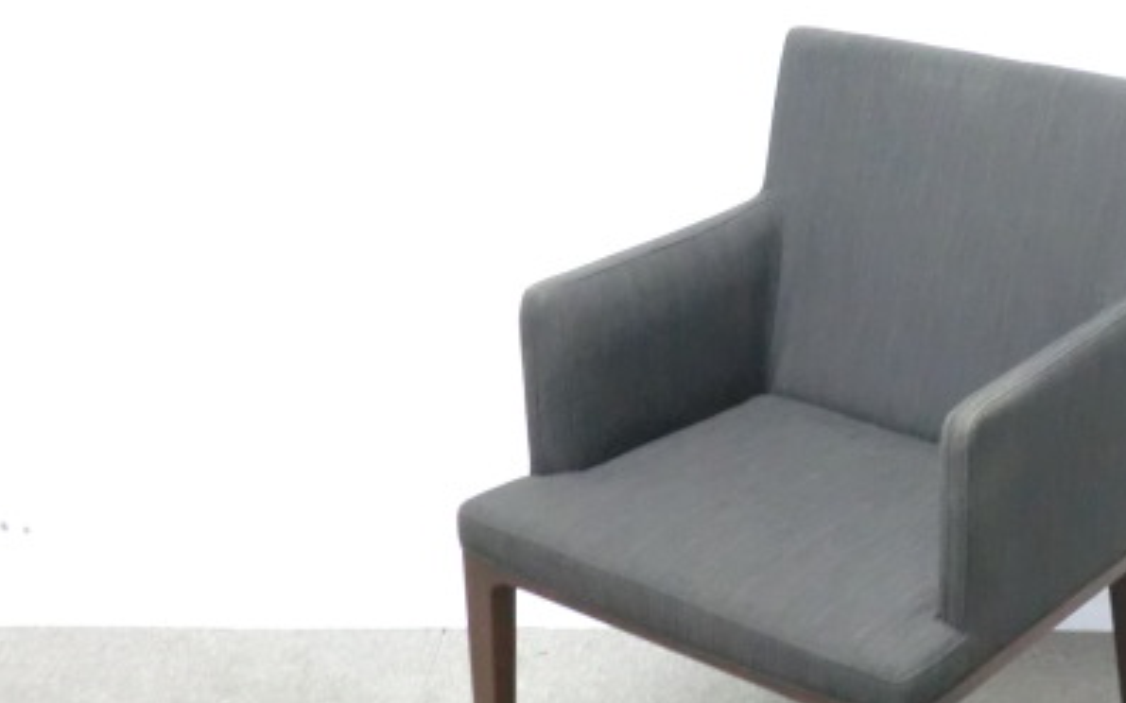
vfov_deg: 19.9
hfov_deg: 30.9
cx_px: 874
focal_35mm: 65
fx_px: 1994
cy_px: 459
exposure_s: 1/15
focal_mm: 6.9
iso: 800
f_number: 3.9
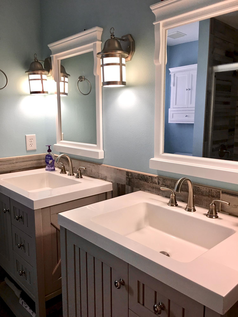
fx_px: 266
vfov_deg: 61.7
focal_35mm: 29
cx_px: 119
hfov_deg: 48.2
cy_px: 158
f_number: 2.2
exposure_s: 1/30
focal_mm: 4.15
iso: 32
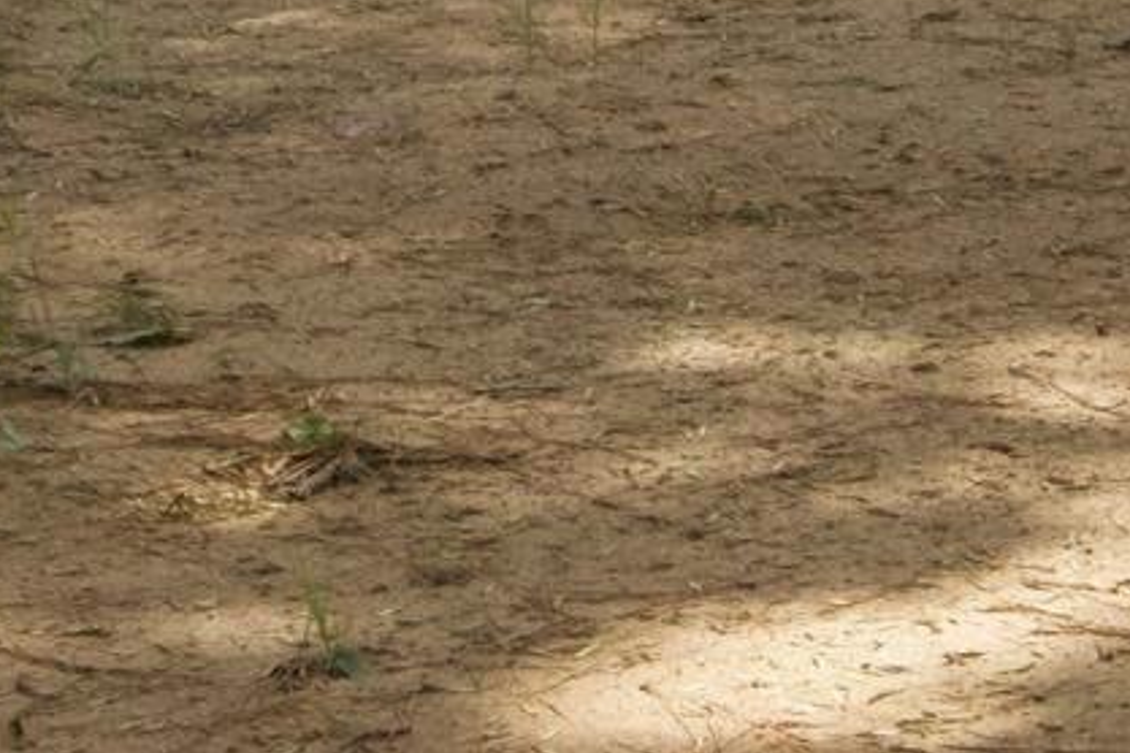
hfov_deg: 11.4
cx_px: 1620
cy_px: -1060
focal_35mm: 174
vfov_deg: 7.4
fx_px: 5461
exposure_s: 1/30
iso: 400
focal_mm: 19.1
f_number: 8
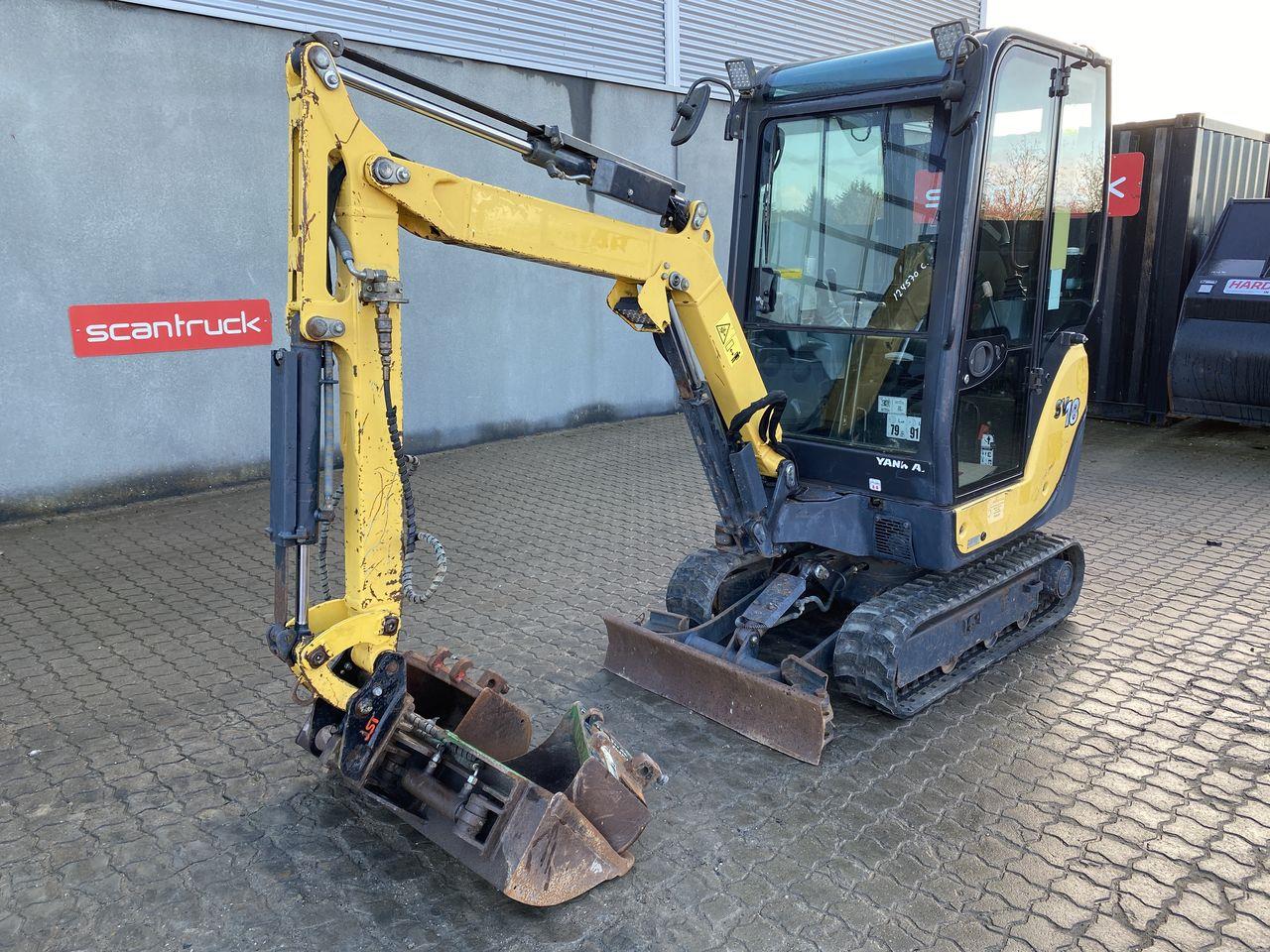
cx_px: 635
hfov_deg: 67.3
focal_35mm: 26
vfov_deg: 53.1
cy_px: 476
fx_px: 954
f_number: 1.8
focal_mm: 4.25
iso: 32
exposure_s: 1/122
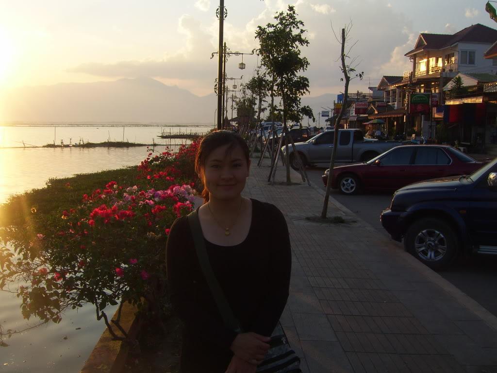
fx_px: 546
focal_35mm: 38
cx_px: 248
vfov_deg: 37.7
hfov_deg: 49.0
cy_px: 186
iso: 50
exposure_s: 1/200
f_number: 6.4
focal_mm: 7.8
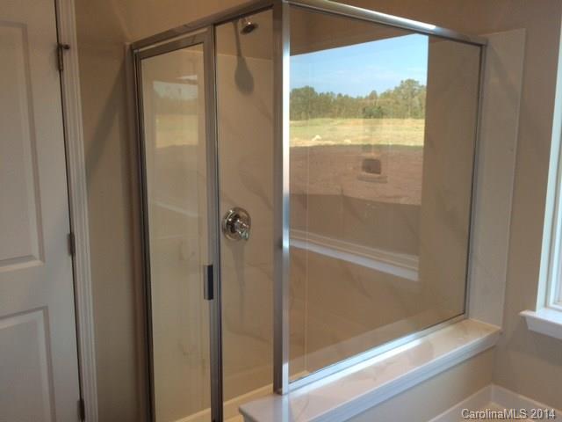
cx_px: 281
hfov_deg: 61.7
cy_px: 211
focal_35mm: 29
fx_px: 471
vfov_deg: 48.2
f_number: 2.2
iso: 64
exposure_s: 1/120
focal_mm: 4.15
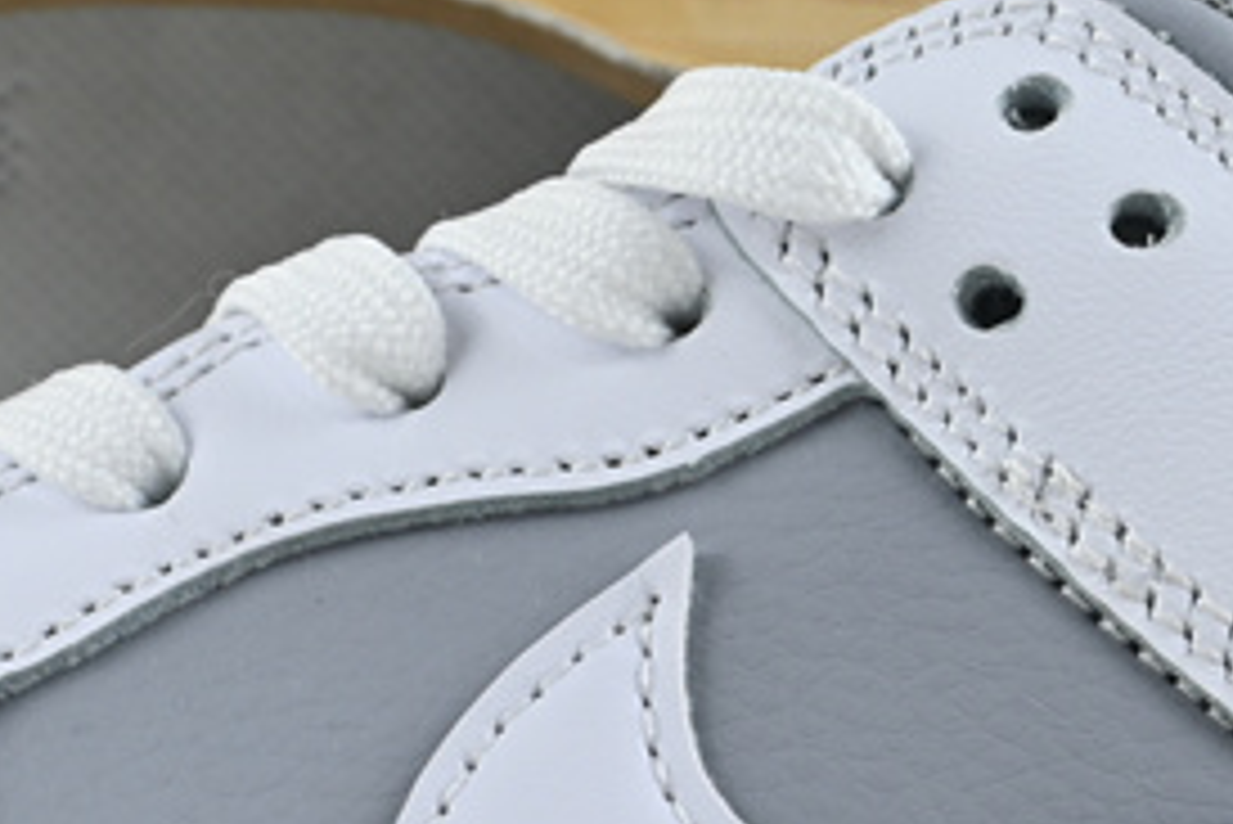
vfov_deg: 5.6
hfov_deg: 8.5
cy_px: 937
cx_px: 626
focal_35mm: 243
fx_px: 8333
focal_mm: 37
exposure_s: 1/40
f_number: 5.3
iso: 100
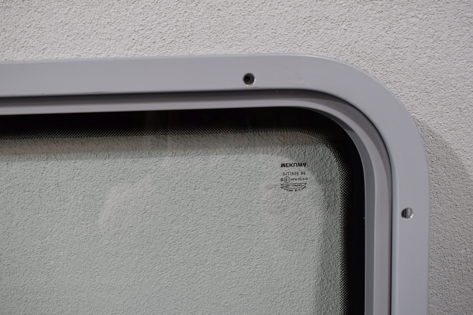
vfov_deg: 33.4
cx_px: 233
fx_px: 526
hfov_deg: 48.5
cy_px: 157
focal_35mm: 40
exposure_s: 1/125
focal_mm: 26
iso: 320
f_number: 5.6
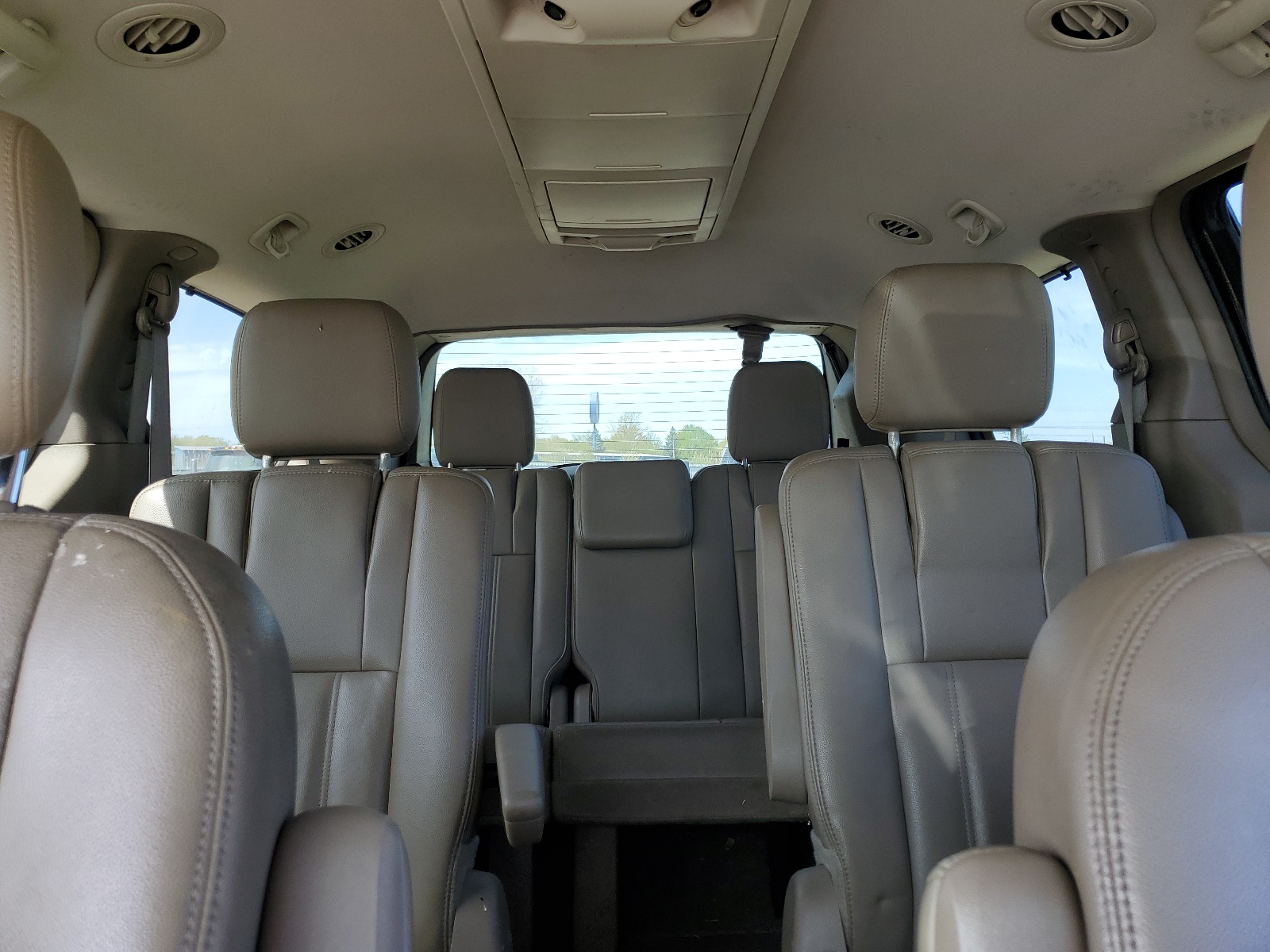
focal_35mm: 26
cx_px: 635
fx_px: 954
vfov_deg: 53.1
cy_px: 476
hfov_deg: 67.3
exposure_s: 1/192
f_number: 1.5
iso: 50
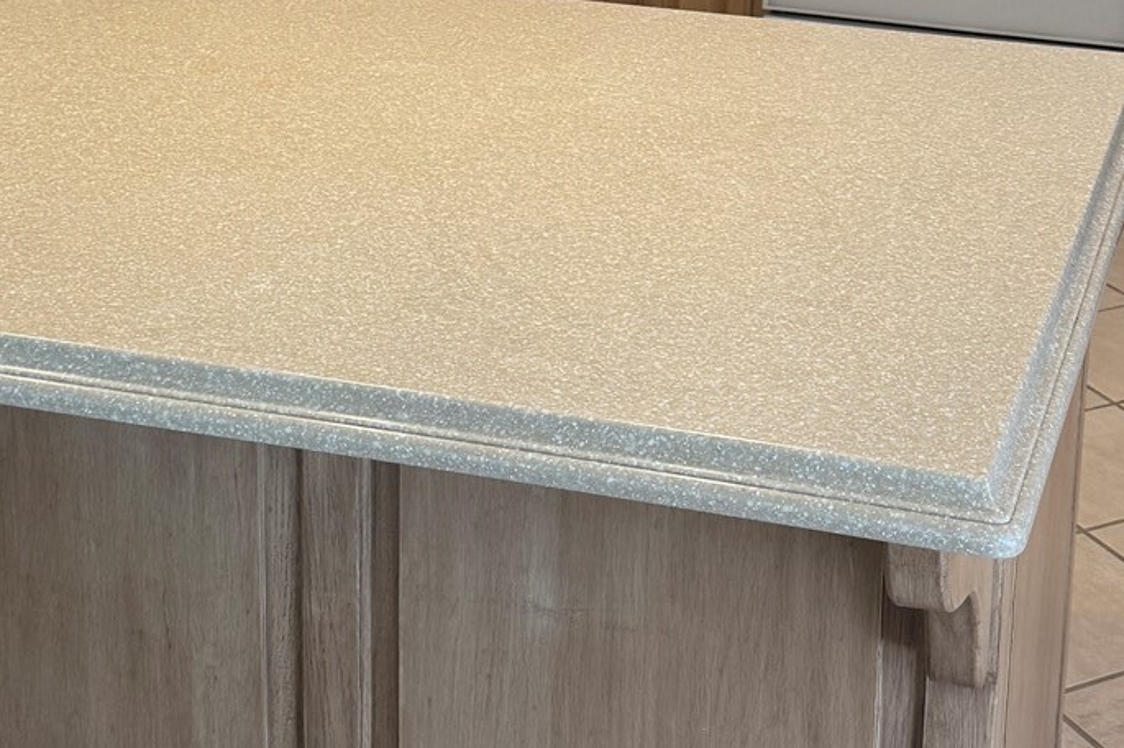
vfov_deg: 18.9
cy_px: -10
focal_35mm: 70
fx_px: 2184
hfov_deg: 28.7
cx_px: 729
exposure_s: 1/120
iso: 160
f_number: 1.78
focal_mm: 6.76
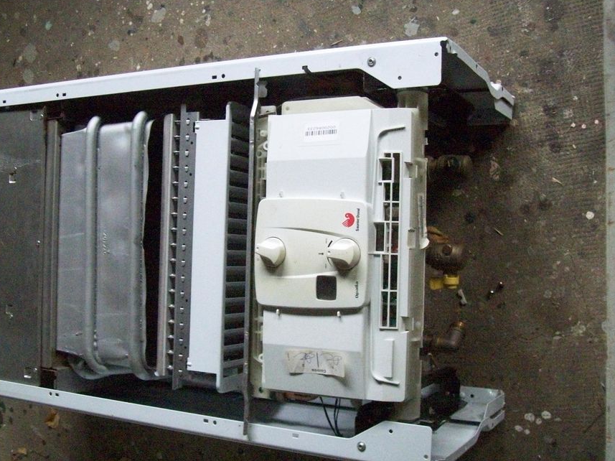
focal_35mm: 42
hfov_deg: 44.7
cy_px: 237
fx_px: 746
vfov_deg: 34.3
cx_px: 268
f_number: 2.7
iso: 681
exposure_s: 1/128
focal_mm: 6
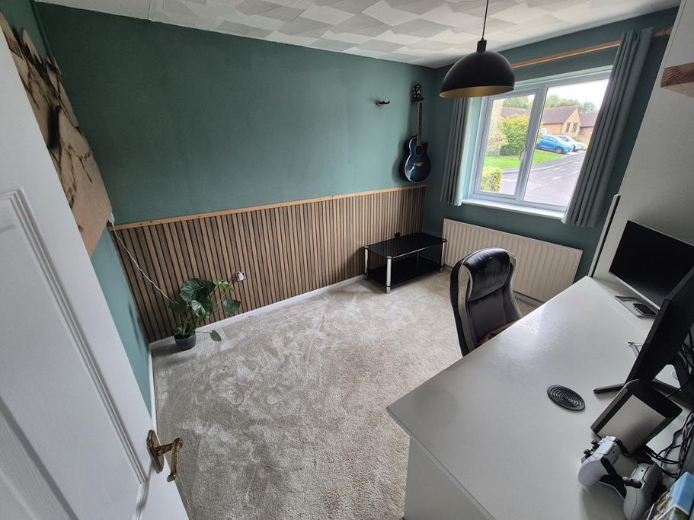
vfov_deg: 89.9
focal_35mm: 13
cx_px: 347
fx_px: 261
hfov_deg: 106.2
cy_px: 260
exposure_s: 1/50
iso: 160
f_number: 2.2
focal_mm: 2.2
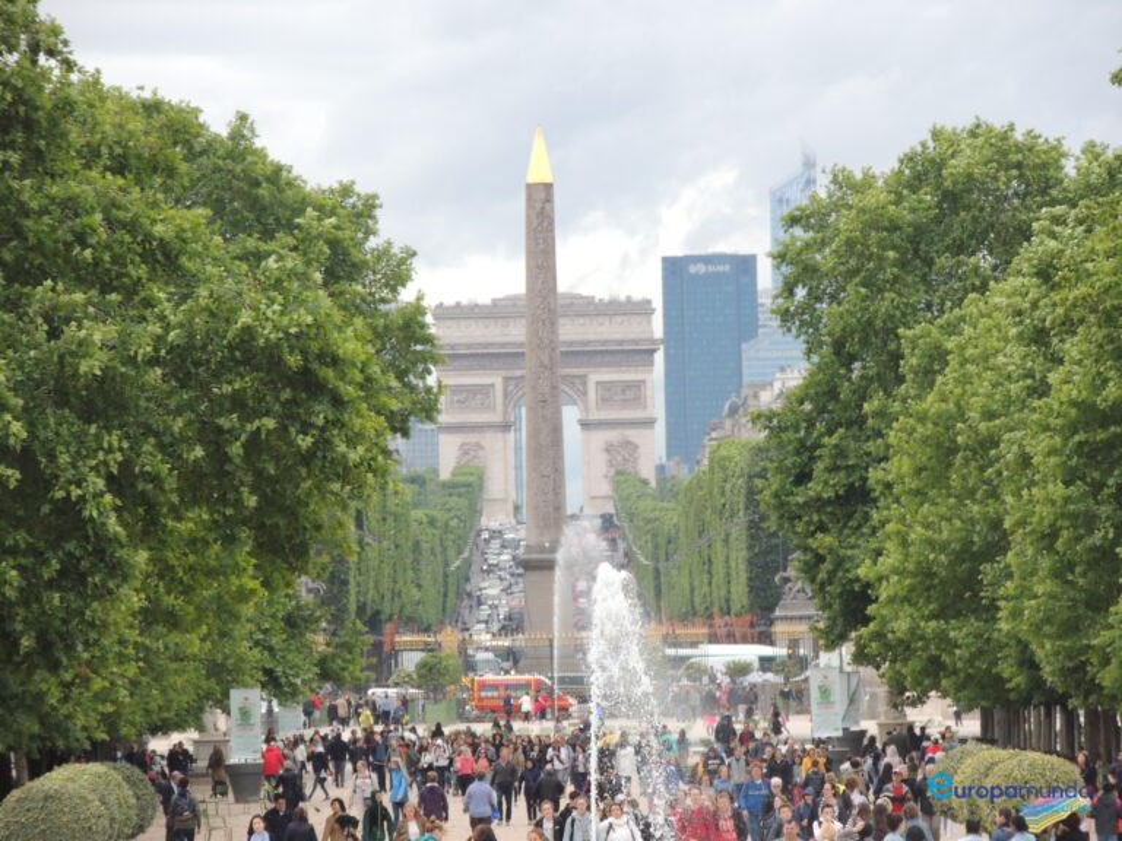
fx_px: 14100
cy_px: 420
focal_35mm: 435
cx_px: 561
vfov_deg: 3.4
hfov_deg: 4.6
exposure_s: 1/640
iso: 400
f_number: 4.9
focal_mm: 77.5
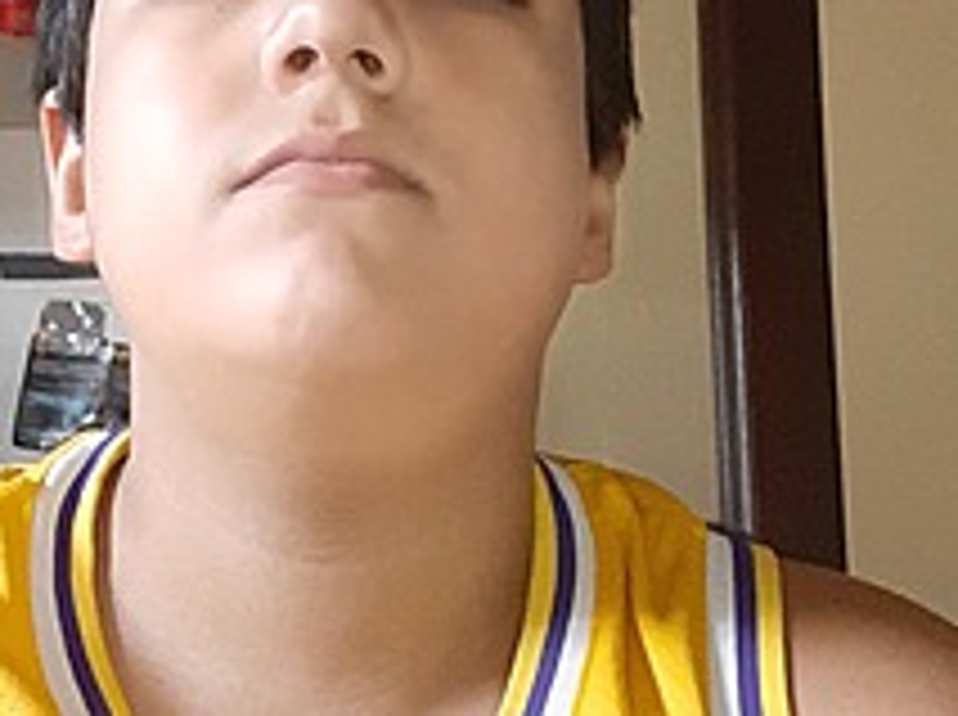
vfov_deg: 20.9
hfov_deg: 27.7
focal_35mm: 70
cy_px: 252
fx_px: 1934
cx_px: 373
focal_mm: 3.75
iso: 1000
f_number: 2
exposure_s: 1/24
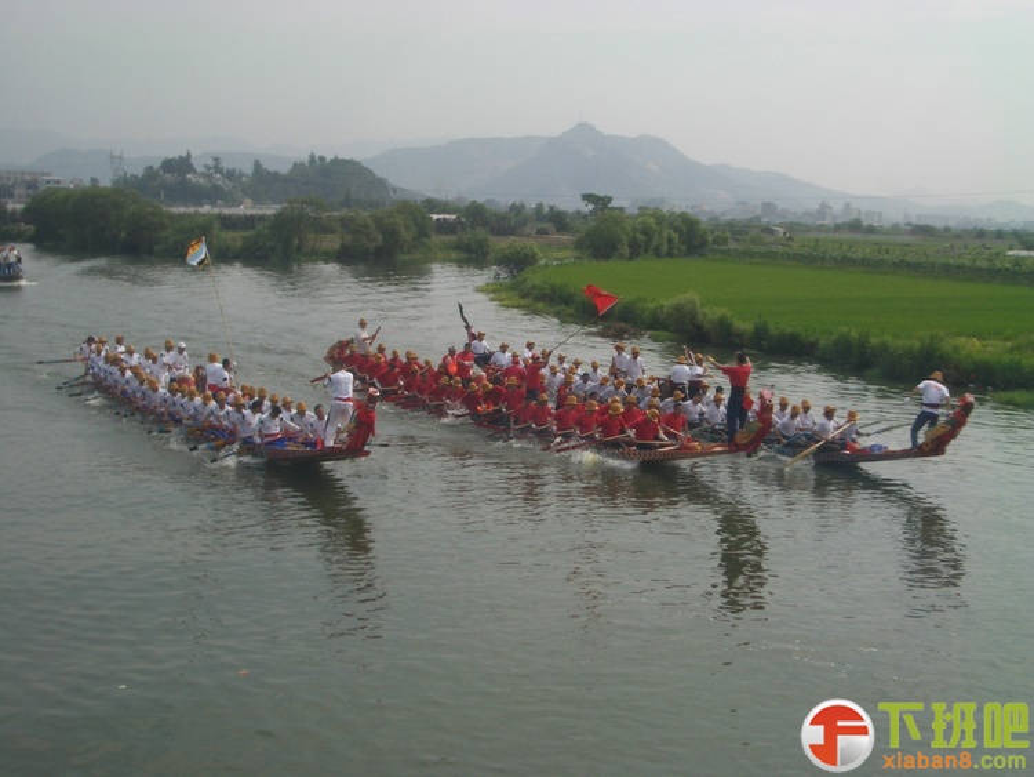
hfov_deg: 38.9
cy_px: 388
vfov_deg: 29.7
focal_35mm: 49
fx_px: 1464
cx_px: 517
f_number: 5
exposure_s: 1/640
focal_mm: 8.2
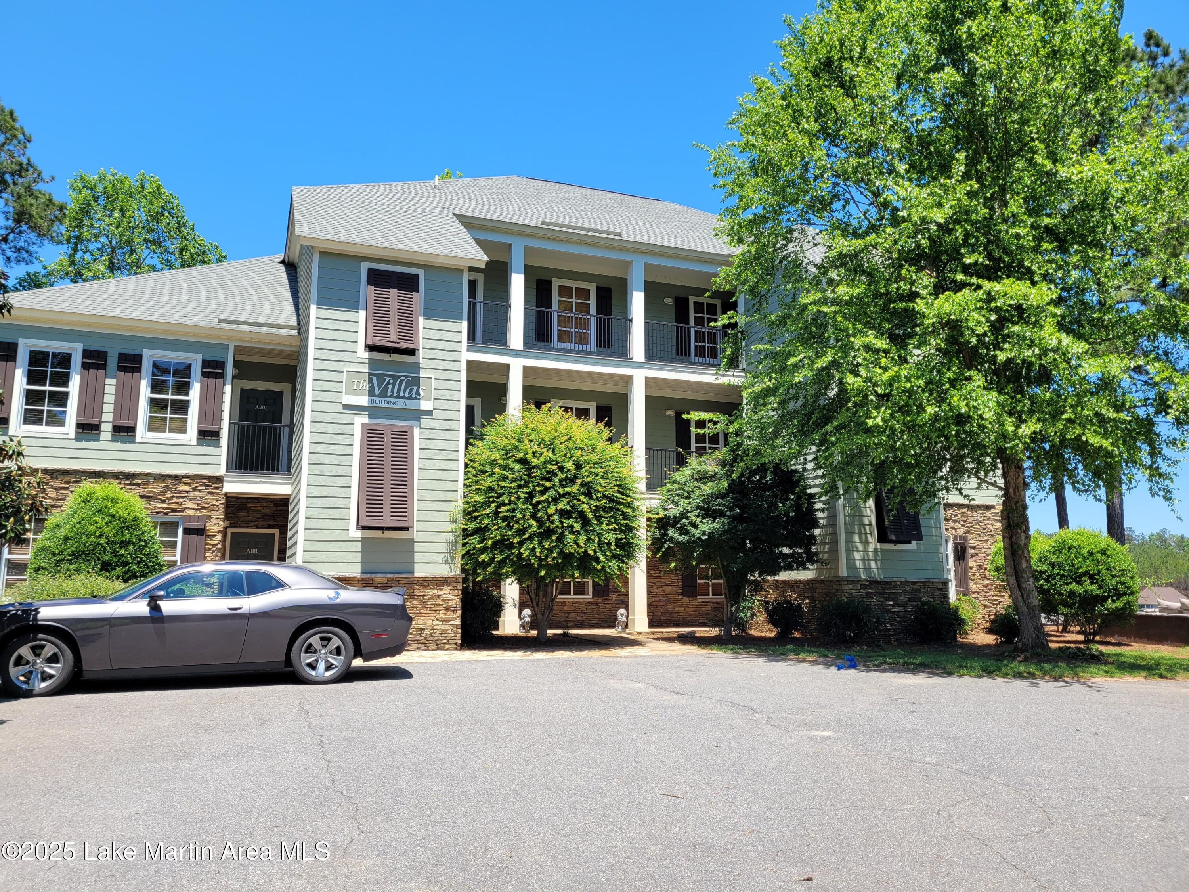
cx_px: 594
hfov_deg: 67.3
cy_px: 446
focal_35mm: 26
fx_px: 893
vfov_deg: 53.1
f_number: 1.8
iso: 40
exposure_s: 1/1120
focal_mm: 5.4
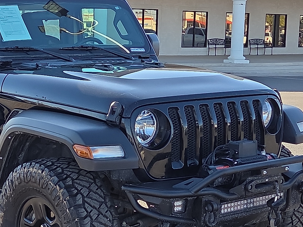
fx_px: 727
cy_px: 132
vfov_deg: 17.8
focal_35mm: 83
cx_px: 69
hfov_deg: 23.3
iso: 25
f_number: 1.8
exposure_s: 1/769
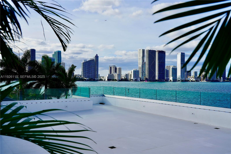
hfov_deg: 53.1
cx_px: 116
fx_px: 231
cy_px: 77
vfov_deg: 36.9
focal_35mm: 36
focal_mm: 36
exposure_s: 1/200
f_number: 10
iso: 100
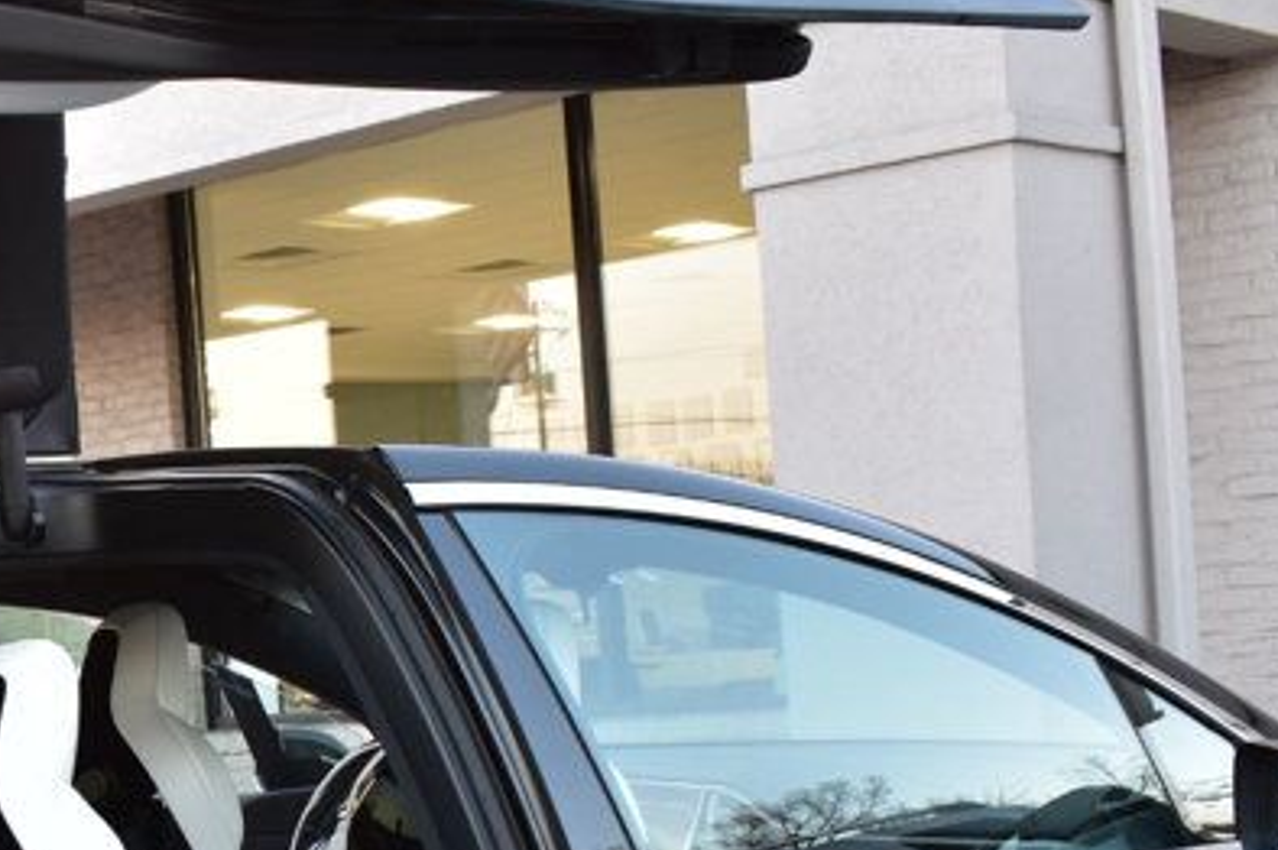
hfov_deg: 24.6
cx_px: -52
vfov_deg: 17.0
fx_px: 2767
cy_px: 866
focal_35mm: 78
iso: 400
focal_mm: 20
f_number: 7.1
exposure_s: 1/40
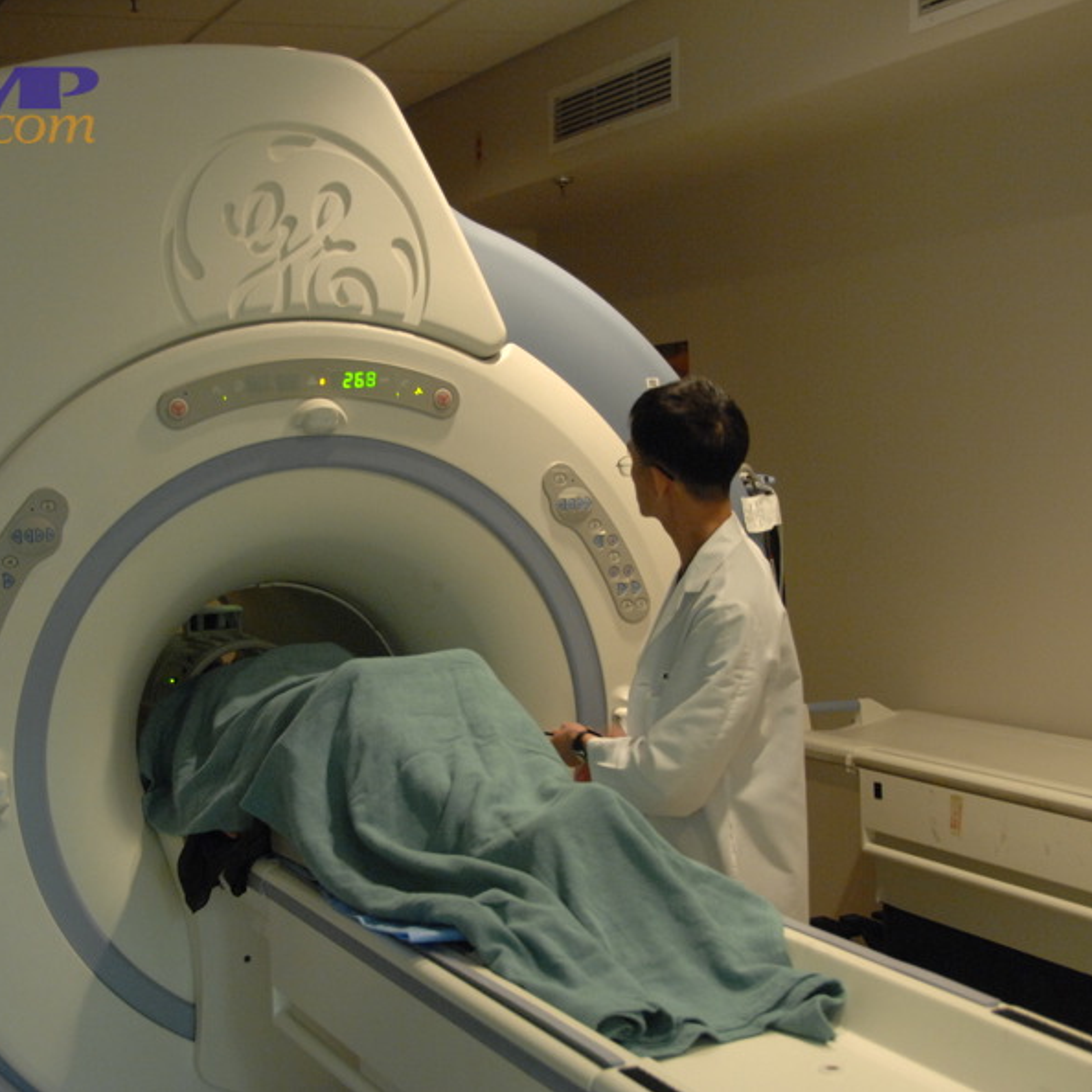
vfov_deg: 31.6
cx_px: 425
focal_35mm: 54
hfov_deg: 31.5
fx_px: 1927
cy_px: 547
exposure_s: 1/15
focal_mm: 28
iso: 800
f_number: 4
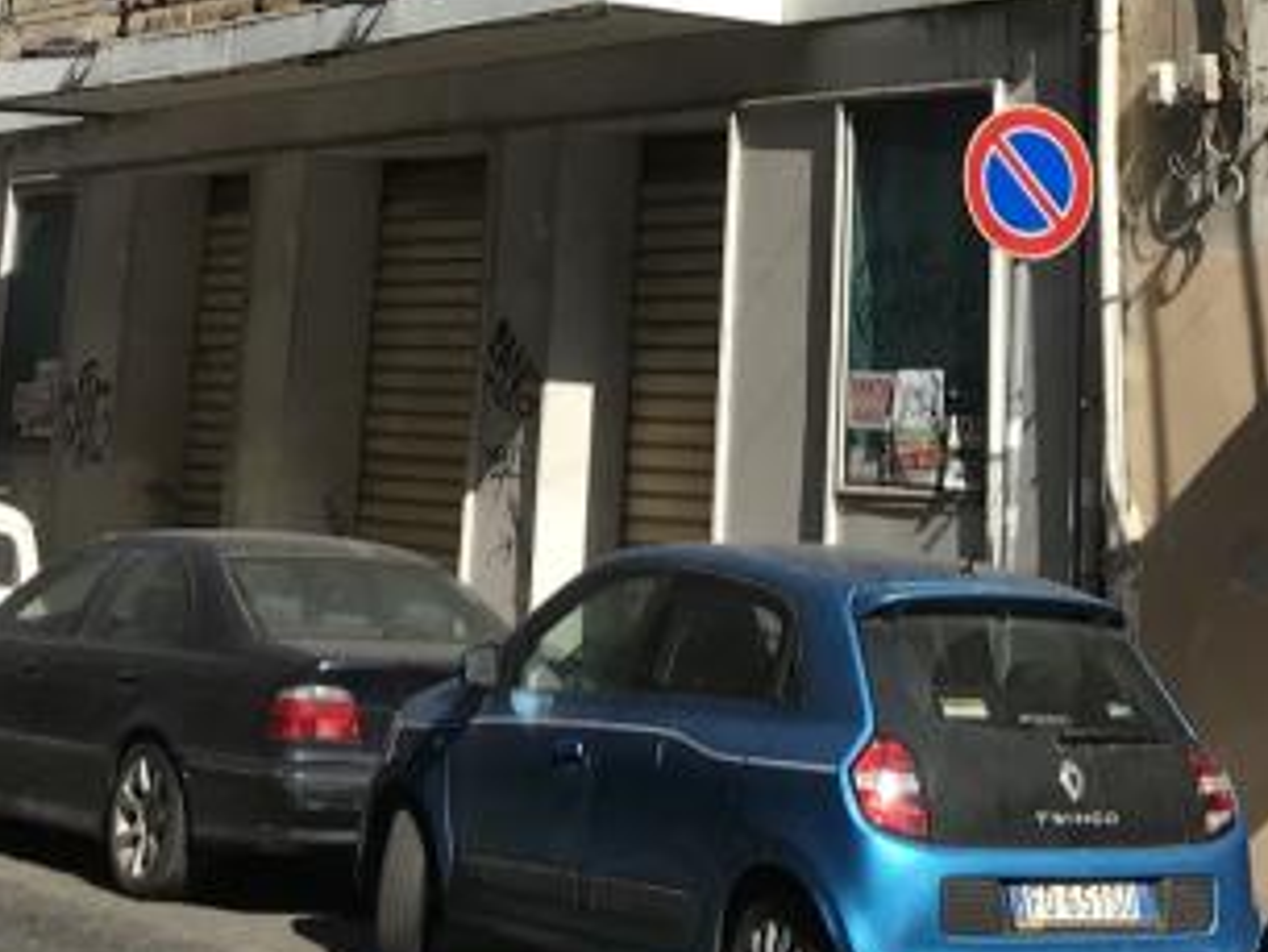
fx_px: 3225
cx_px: 782
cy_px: -486
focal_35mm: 88
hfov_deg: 22.2
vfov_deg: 15.5
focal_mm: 3.99
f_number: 1.8
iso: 20
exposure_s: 1/1650
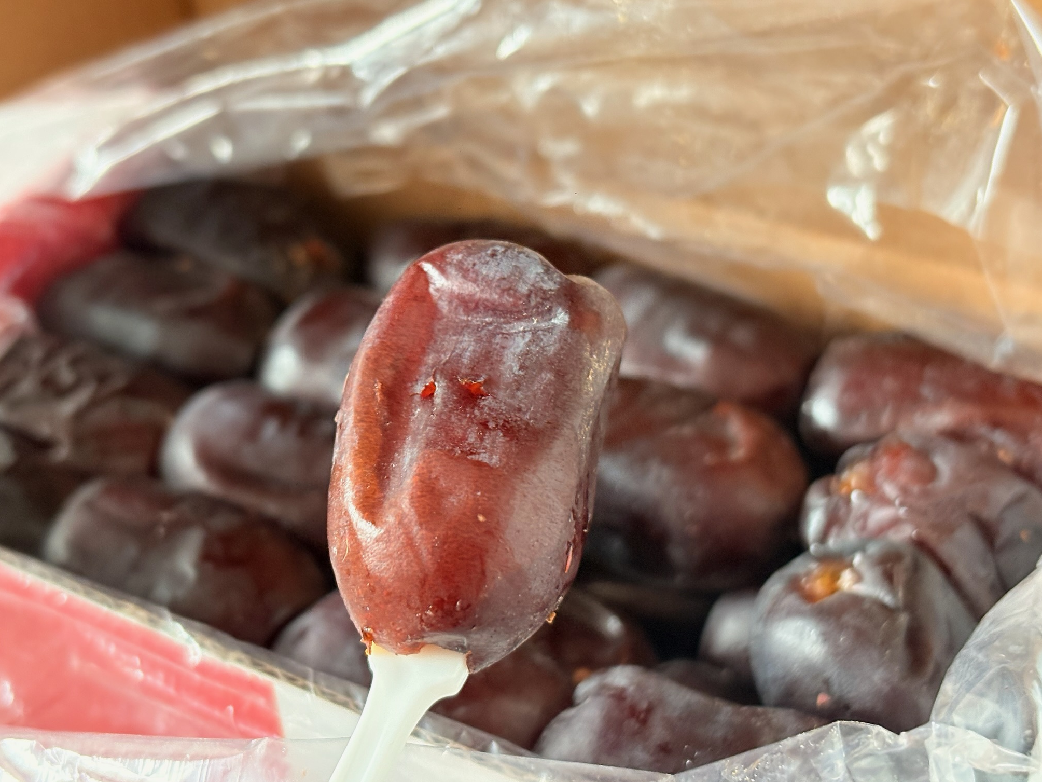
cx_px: 521
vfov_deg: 27.5
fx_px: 1595
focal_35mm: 53
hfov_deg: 36.2
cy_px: 389
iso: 200
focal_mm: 5.96
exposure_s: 1/40
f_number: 1.6
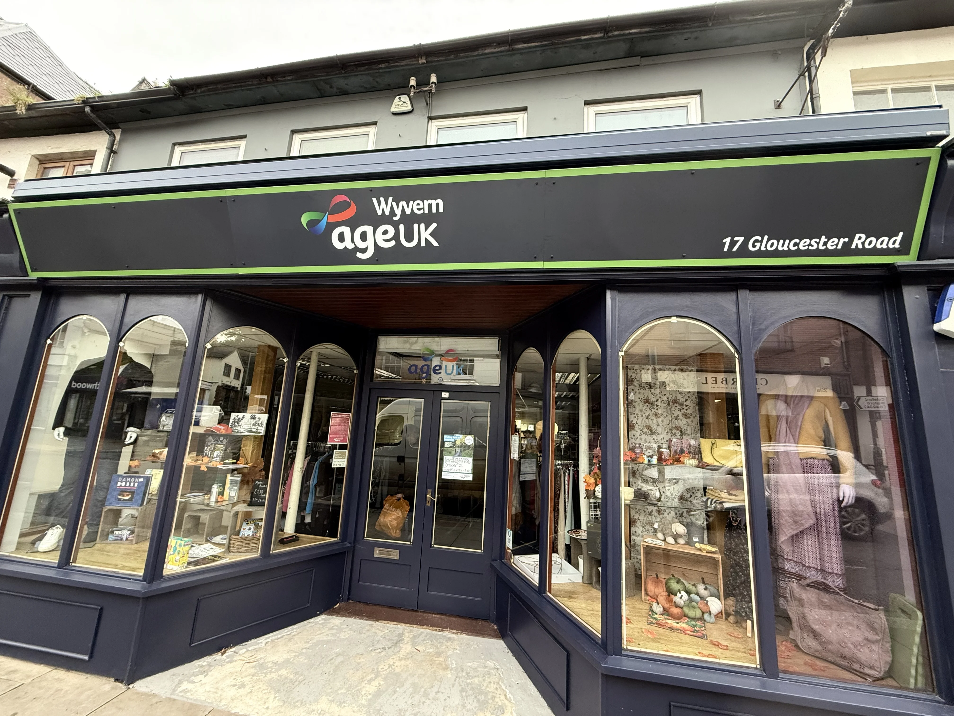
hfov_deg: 102.1
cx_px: 477
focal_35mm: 14
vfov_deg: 85.7
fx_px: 386
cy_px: 358
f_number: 2.2
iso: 320
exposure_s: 1/99
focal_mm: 2.22
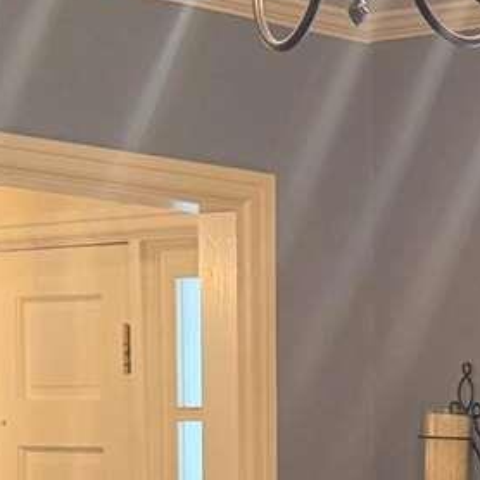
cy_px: 815
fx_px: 2447
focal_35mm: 156
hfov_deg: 10.4
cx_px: 929
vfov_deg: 10.6
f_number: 1.78
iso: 320
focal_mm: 6.76
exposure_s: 1/60
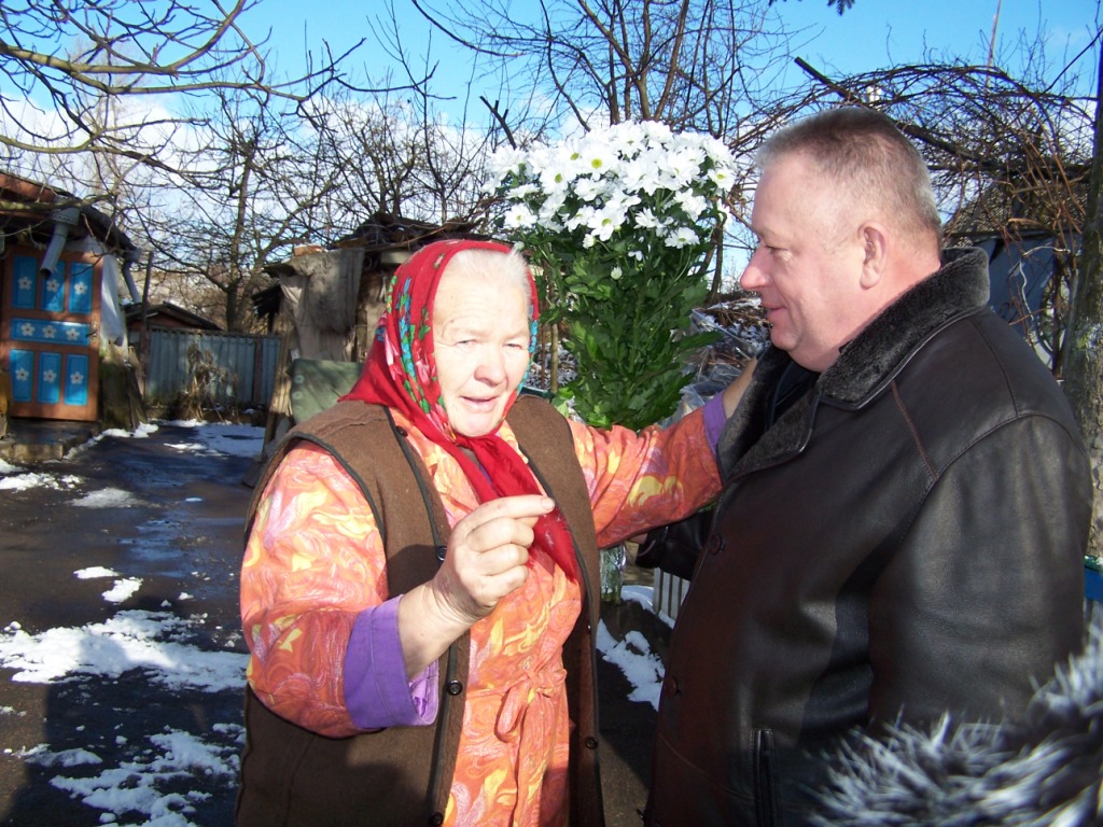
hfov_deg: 49.0
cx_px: 552
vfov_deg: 37.7
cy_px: 414
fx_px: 1211
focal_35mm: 38
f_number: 2.8
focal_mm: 6.3
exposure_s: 1/750
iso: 80
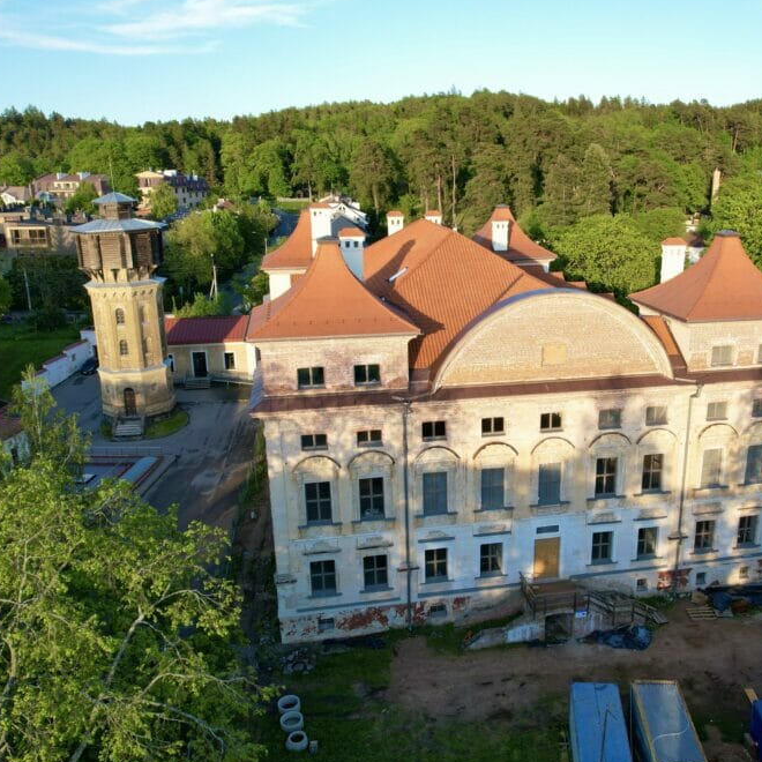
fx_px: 722
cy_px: 377
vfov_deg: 55.6
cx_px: 464
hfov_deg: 55.1
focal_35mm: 29
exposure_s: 1/500
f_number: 2.8
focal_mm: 8.38
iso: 100
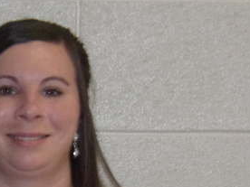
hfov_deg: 7.8
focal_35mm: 254
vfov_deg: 5.8
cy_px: 156
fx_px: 1834
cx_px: -16
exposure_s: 1/34
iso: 320
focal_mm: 12.5
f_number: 4.9
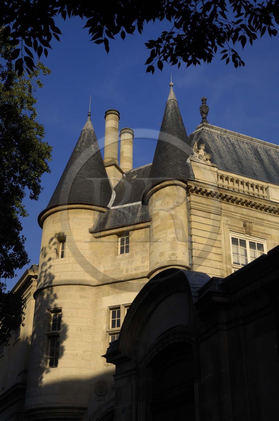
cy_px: 210
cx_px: 140
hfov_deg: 28.0
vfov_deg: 41.2
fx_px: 560
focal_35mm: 48
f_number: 13
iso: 100
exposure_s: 1/125
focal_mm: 32
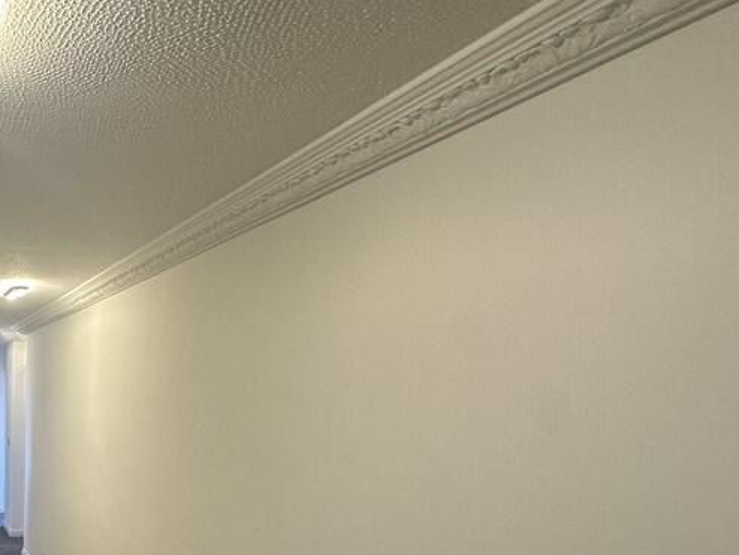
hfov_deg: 50.1
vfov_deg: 43.9
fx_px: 619
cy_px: 503
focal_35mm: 29
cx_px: 1
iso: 125
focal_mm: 2.22
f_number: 2.2
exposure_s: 1/100
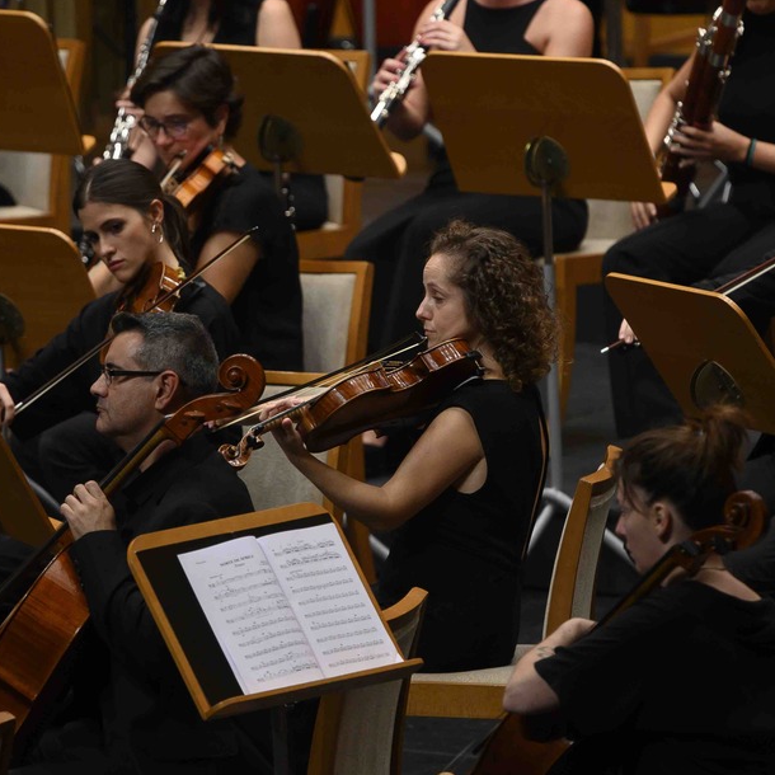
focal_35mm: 535
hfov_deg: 3.3
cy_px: 269
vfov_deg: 3.3
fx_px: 13551
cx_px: 328
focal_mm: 300
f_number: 4
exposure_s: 1/200
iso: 1000
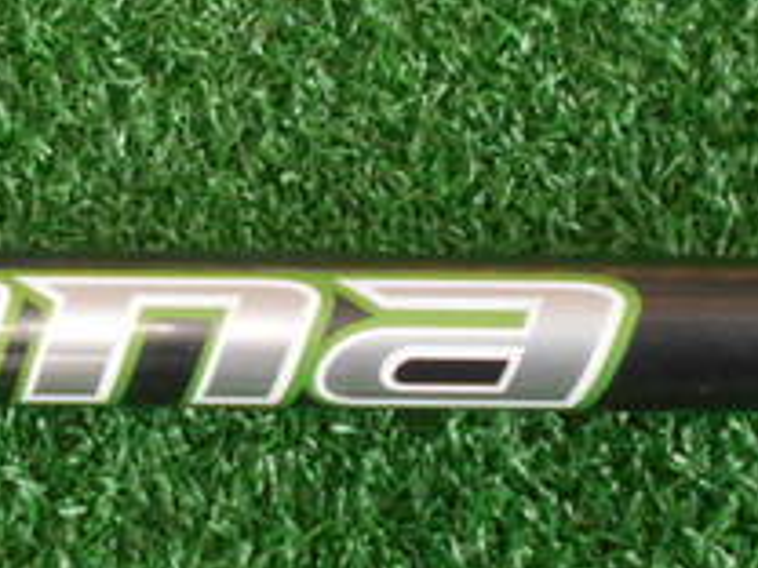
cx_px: 87
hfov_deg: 23.8
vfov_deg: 18.4
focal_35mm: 80
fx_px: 1752
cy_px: 288
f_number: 3.2
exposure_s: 1/30
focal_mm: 4.6
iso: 280
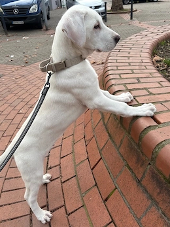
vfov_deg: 60.0
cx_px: 81
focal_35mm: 30
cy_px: 110
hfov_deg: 46.8
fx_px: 197
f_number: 1.6
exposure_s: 1/373
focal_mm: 5.96
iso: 50
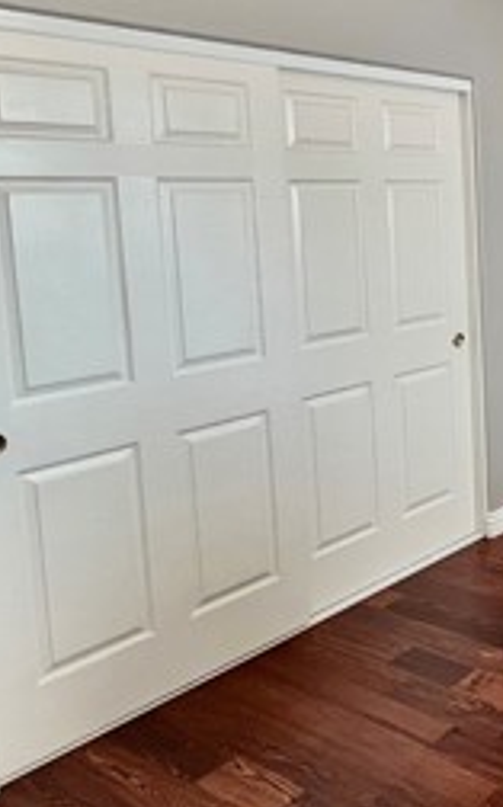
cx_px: 753
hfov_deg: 26.4
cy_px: 279
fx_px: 769
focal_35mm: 35
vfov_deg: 54.4
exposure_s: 1/120
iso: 125
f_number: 1.8
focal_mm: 1.57
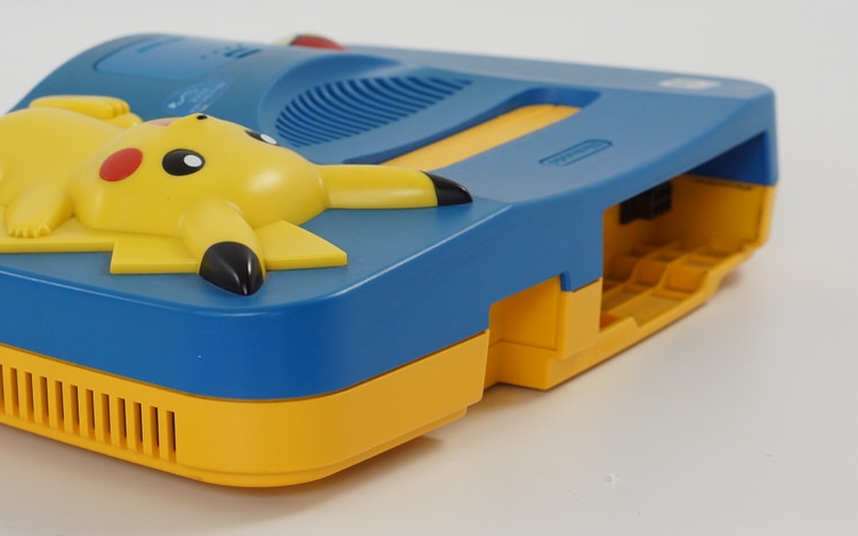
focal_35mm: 122
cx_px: 324
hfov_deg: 17.1
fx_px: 2853
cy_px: 227
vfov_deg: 10.7
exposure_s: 1/80
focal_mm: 50
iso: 500
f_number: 6.3
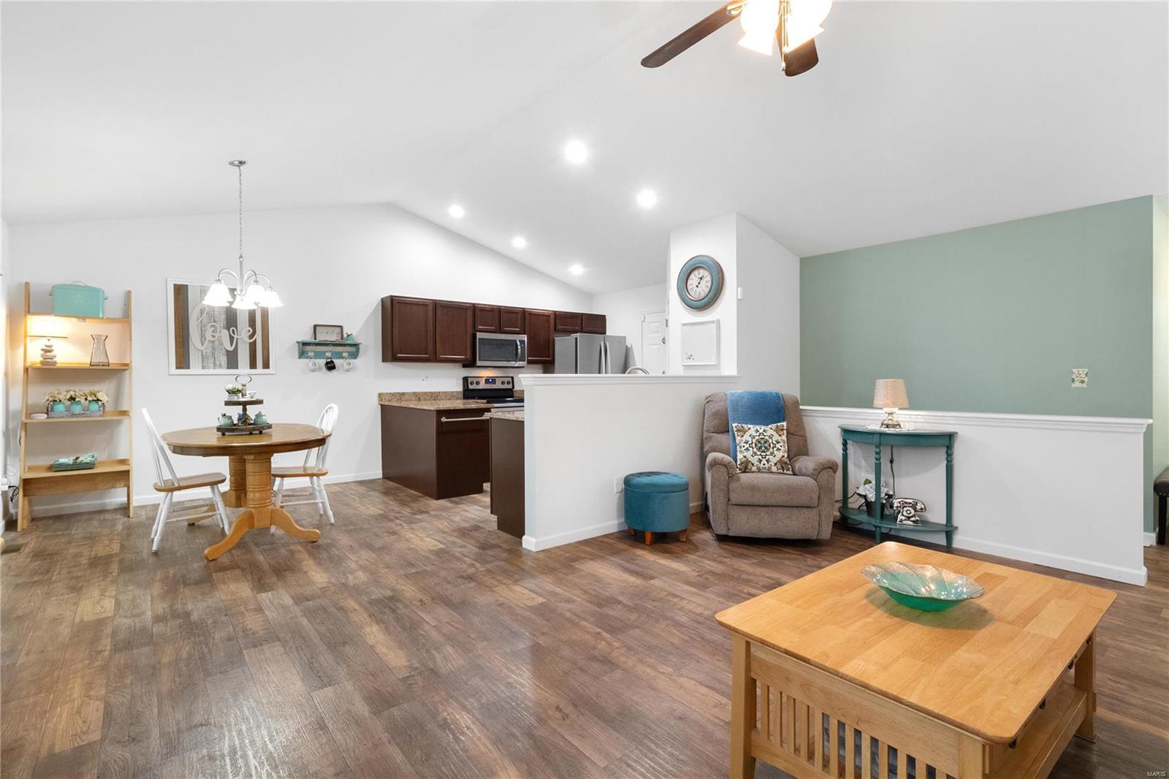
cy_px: 390
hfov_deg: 96.7
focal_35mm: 16
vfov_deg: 73.7
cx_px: 584
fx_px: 519
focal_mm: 8
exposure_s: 1/3
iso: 400
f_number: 8
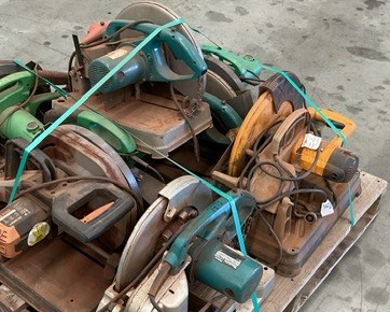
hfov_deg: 37.2
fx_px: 577
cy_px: 185
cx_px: 165
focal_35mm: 50
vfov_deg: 30.2
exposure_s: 1/60
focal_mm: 3
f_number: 1.8
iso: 64
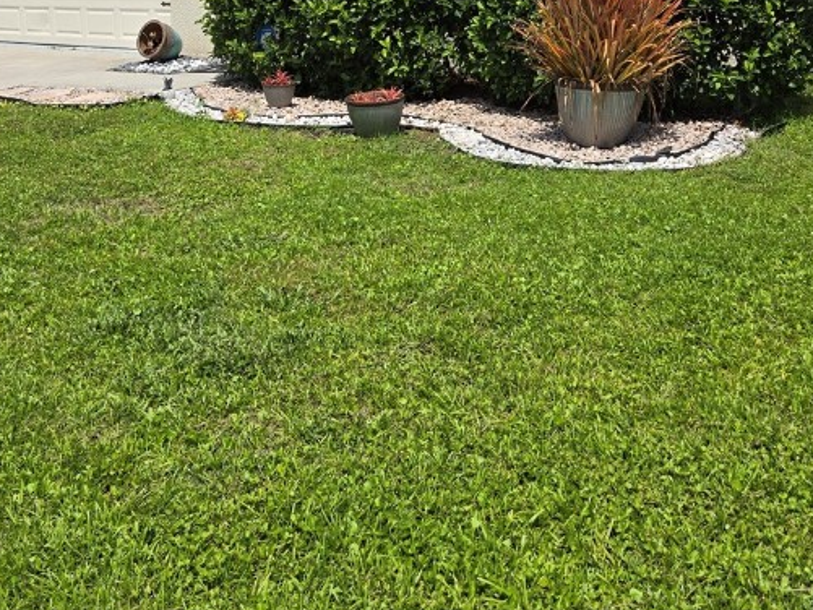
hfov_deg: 40.4
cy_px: 57
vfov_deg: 29.6
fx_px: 1104
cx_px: 365
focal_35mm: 47
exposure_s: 1/3464
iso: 25
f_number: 1.8
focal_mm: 5.4
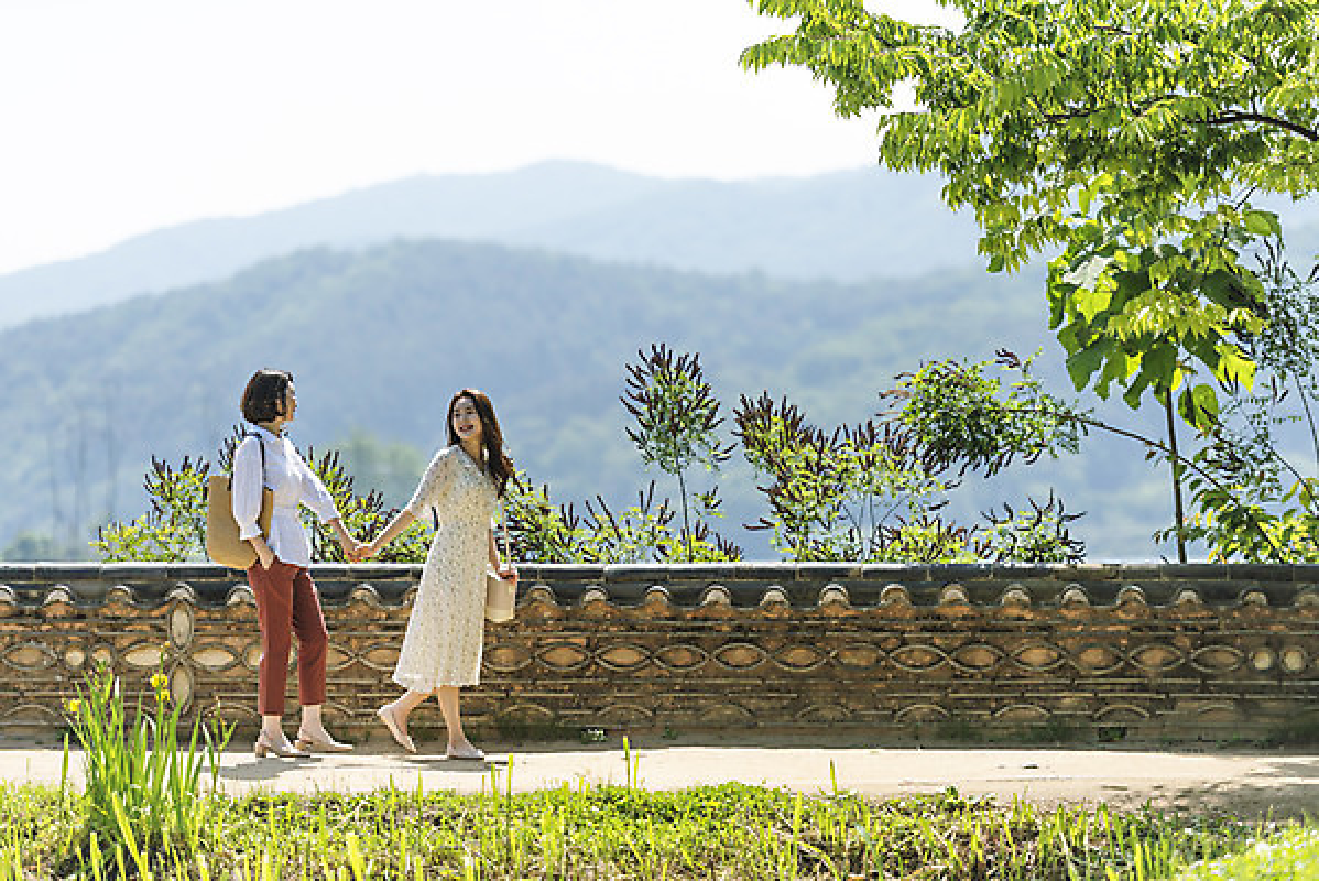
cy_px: 440
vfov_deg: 8.6
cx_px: 660
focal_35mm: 160
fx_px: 5865
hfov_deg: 12.8
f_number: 2.8
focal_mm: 160
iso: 100
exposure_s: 1/2500
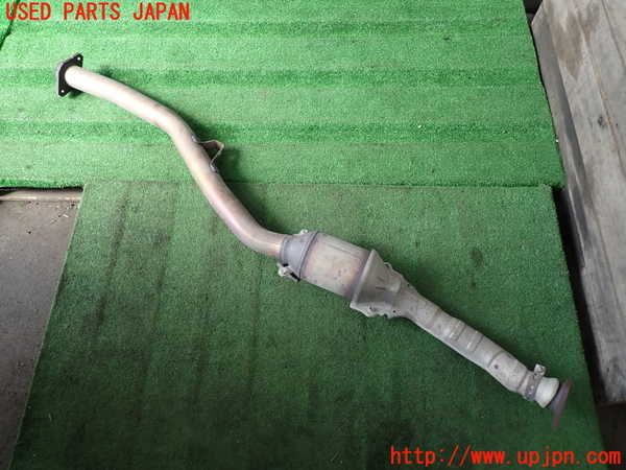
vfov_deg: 54.9
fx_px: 452
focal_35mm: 25
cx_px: 313
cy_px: 235
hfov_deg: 69.4
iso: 100
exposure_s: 1/100
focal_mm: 4.5
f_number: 2
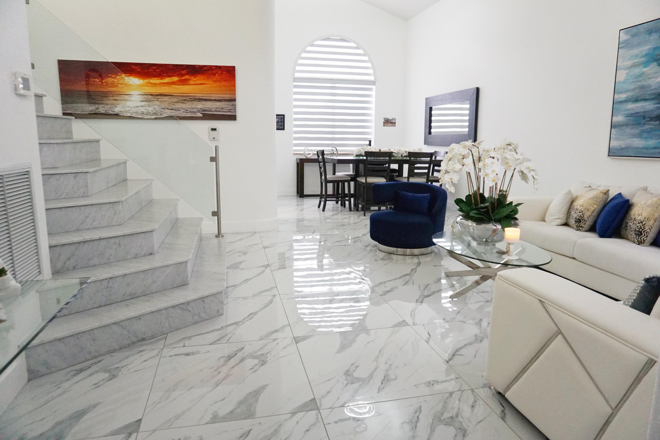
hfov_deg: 73.7
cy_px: 220
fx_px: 440
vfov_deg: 53.1
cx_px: 330
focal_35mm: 24
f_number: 4
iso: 1000
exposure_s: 1/160
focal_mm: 16
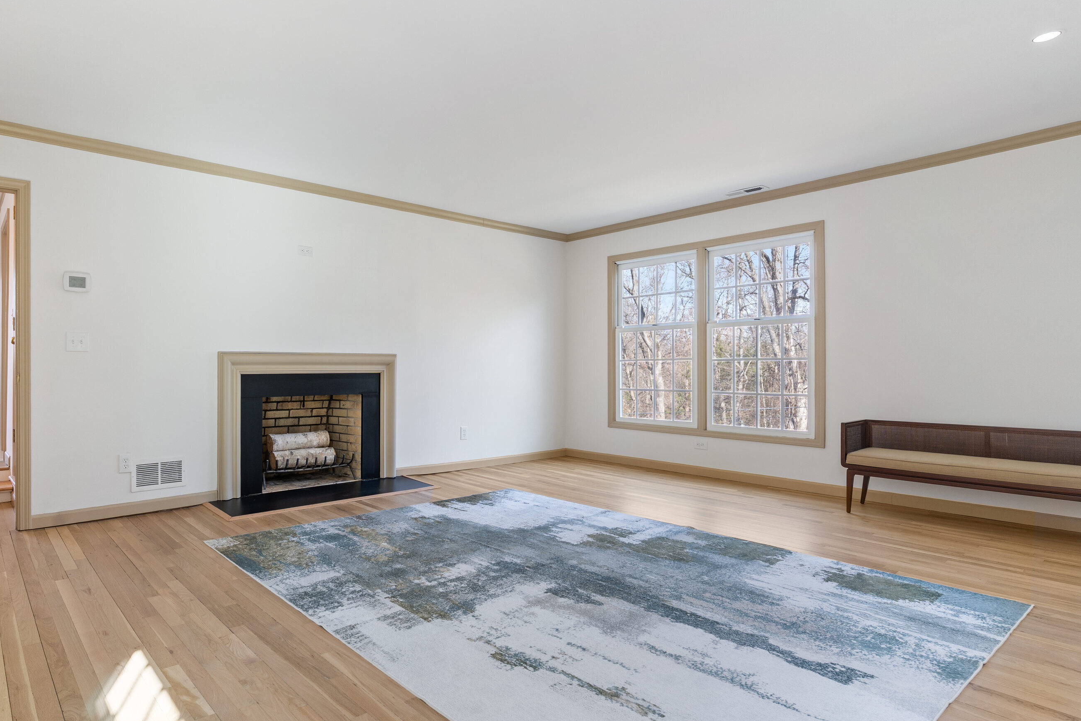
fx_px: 601
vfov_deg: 61.9
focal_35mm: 20
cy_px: 379
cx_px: 448
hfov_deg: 83.2
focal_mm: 17
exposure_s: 1/4
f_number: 8
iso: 320
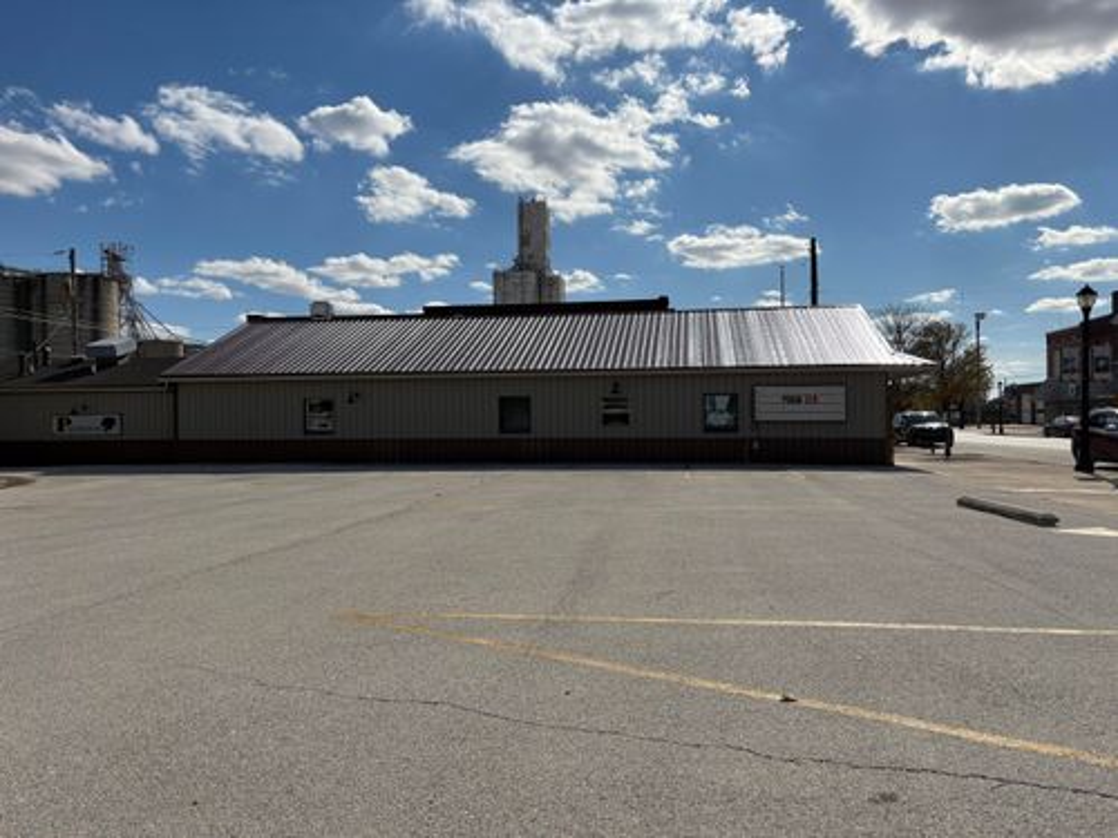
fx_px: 840
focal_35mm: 26
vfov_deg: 53.1
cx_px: 559
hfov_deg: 67.3
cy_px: 419
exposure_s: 1/11905
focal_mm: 5.96
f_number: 1.6
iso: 50
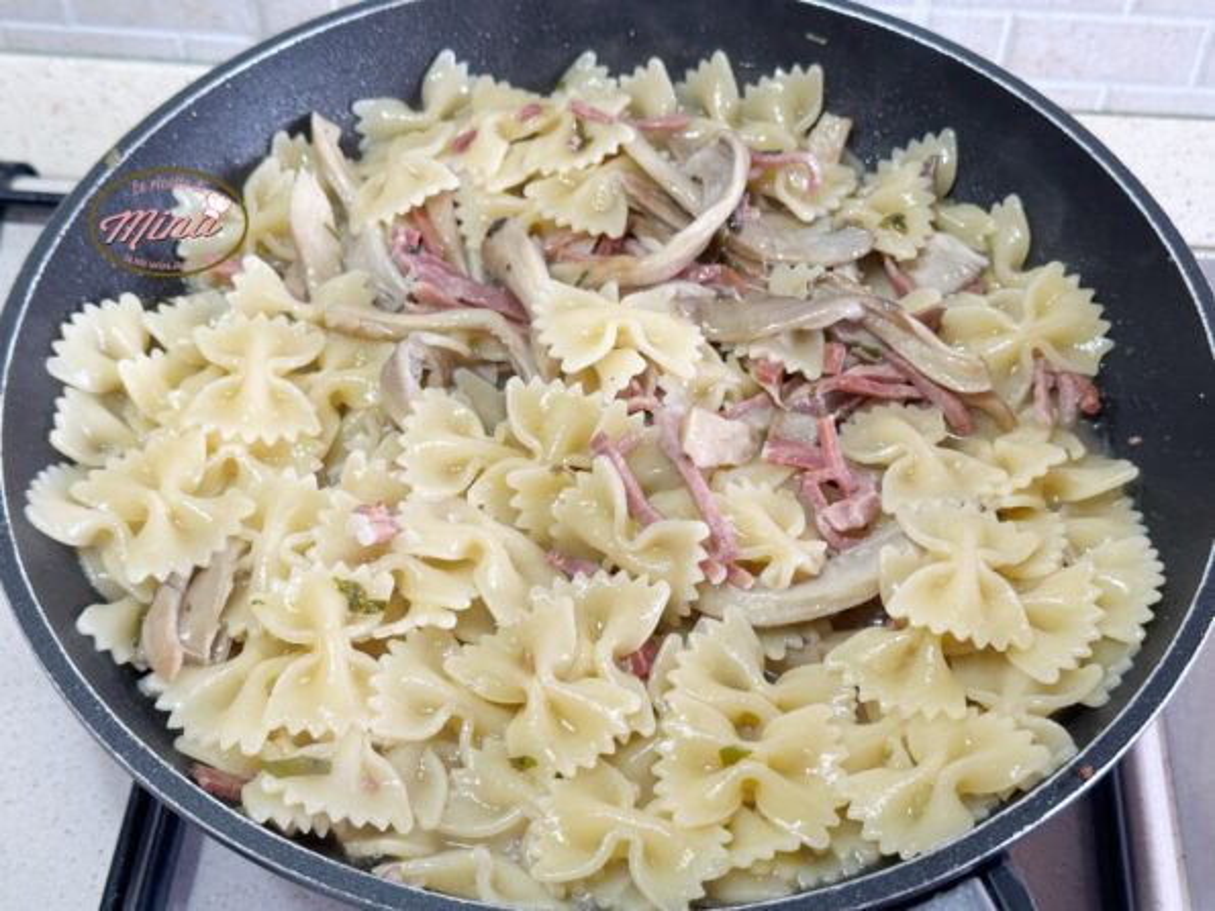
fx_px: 1684
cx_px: 608
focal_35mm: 48
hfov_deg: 39.7
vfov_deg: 30.3
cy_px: 456
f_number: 1.78
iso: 125
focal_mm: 6.86
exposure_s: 1/50
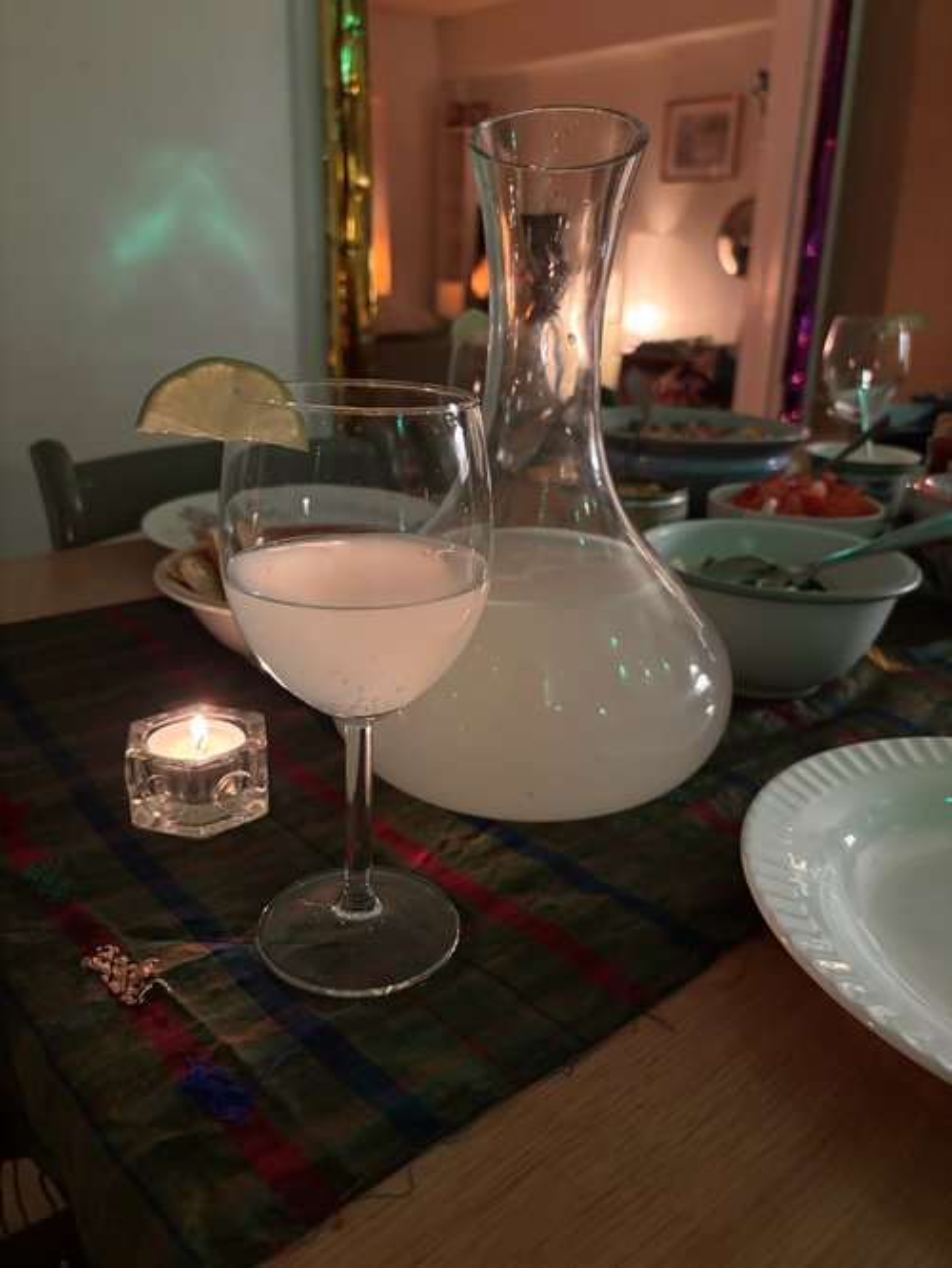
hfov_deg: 53.1
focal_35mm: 26
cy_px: 634
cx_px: 476
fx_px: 953
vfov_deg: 67.3
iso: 640
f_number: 1.6
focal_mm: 5.96
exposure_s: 1/25
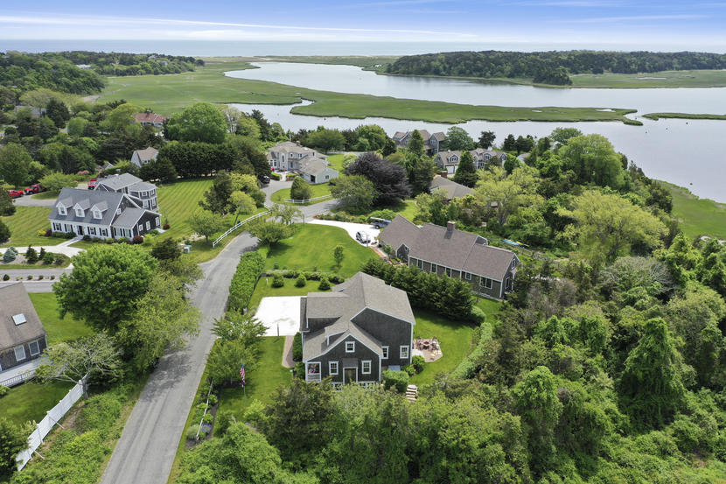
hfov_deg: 65.5
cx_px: 363
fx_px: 565
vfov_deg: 46.4
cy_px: 242
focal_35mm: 28
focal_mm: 10.26
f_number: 4.5
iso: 100
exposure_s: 1/160
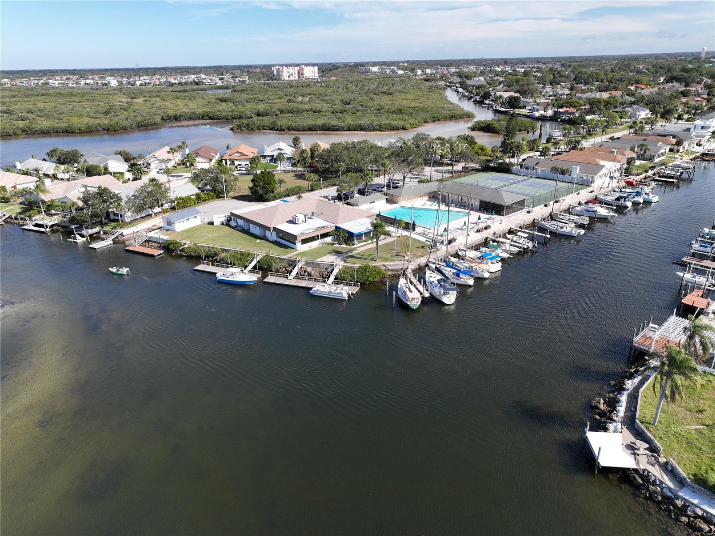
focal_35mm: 24
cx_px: 358
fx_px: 495
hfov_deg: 71.6
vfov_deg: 56.8
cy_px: 268
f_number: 2.8
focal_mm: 12.29
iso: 130
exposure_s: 1/120
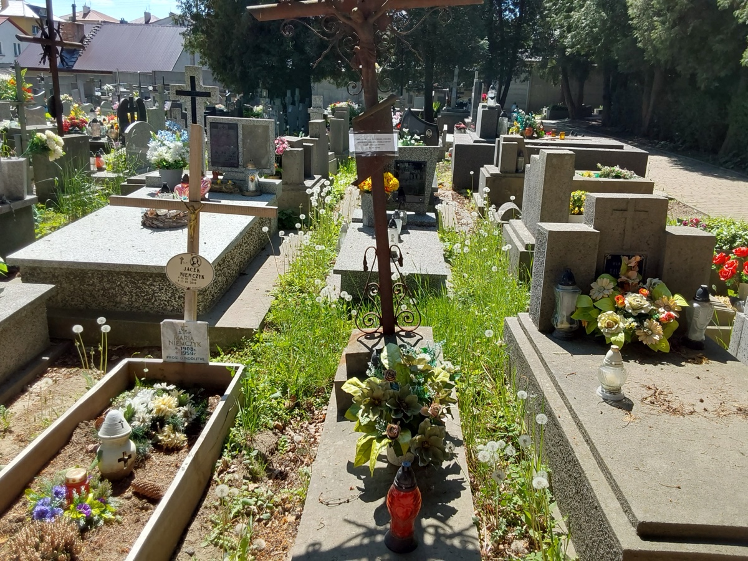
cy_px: 280
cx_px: 374
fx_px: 605
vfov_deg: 49.7
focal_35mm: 28
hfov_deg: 63.4
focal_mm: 2.91
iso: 50
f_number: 1.9
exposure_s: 1/1379
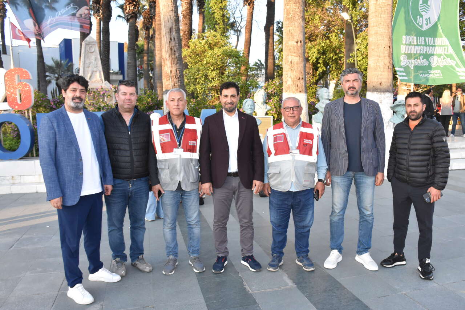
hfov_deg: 67.4
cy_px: 155
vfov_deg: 47.9
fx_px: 349
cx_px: 232
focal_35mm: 27
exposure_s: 1/250
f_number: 10
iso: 1600
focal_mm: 18
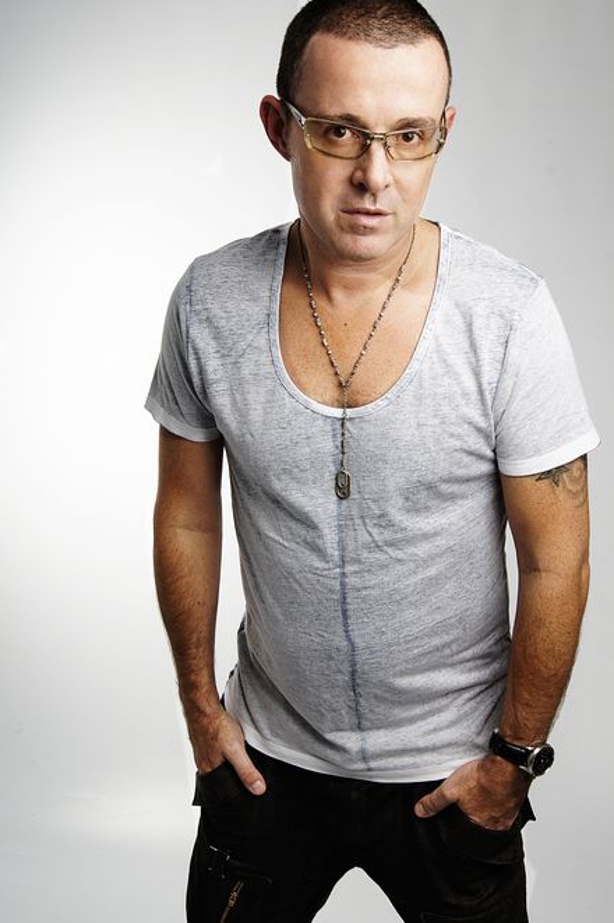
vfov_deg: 45.4
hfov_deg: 31.2
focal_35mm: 43
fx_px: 1101
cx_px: 308
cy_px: 468
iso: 100
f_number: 16
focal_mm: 28
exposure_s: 1/125
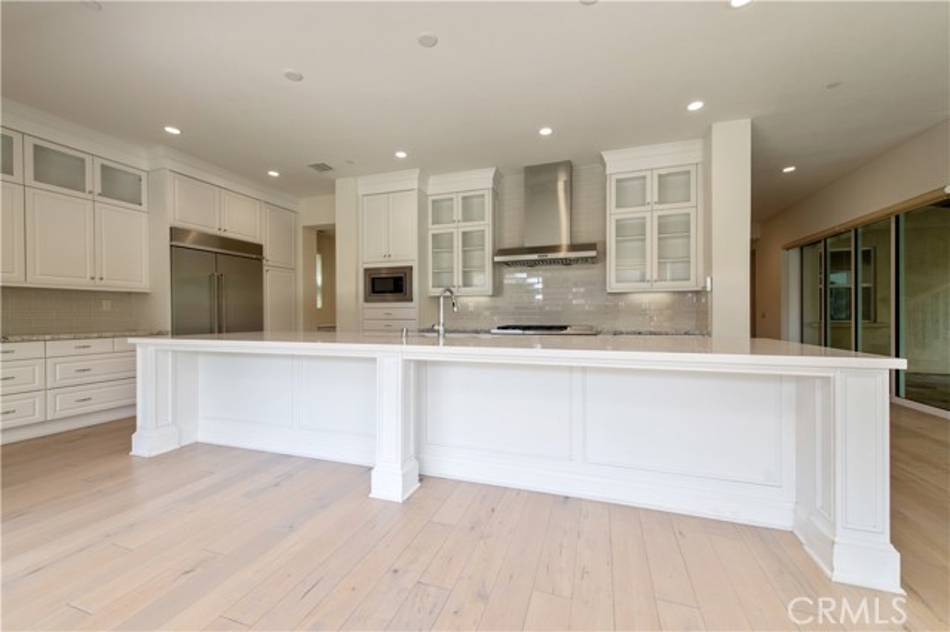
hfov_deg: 104.3
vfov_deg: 81.1
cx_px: 475
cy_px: 316
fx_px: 369
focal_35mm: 14
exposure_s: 1/100
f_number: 5.6
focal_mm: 14
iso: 200
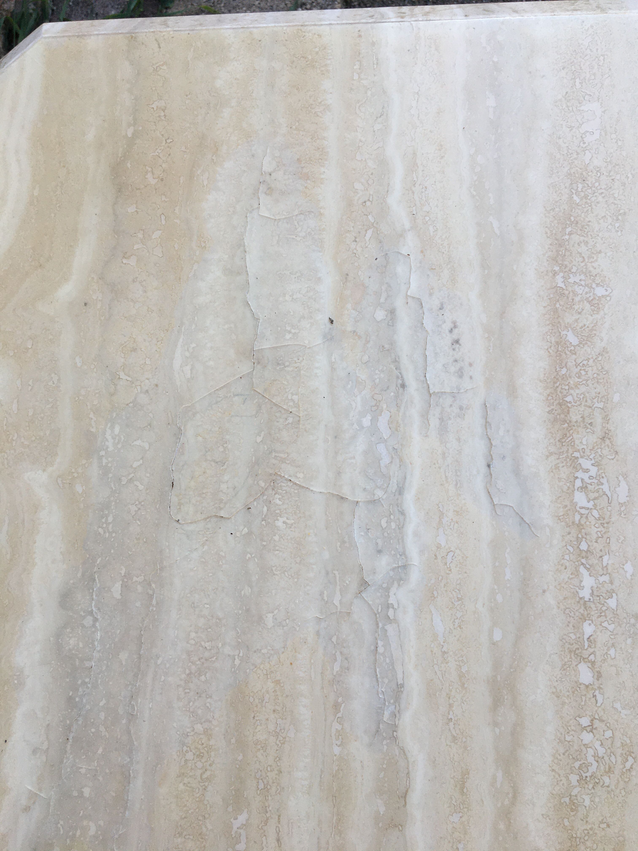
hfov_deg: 48.2
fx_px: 713
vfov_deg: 61.7
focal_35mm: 29
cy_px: 426
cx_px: 319
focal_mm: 4.15
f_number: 2.2
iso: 25
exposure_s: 1/313
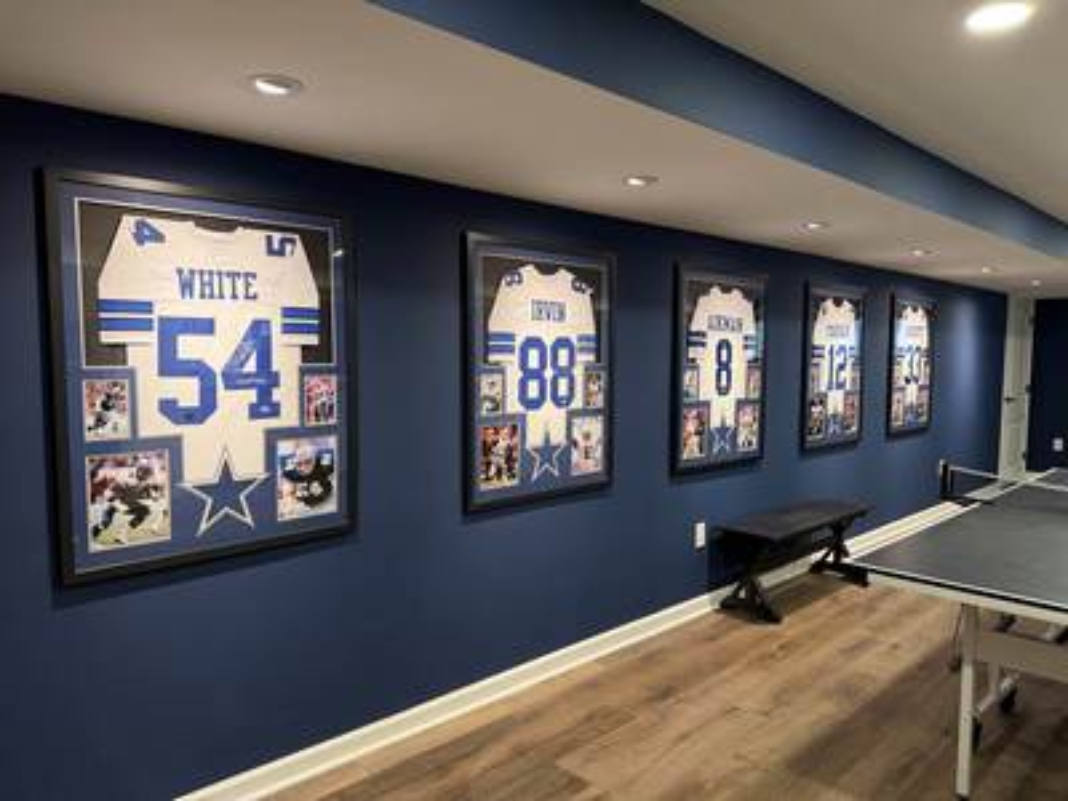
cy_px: 400
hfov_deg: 71.6
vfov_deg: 56.8
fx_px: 740
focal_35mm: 24
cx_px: 534
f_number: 1.78
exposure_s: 1/60
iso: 125
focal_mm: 6.76
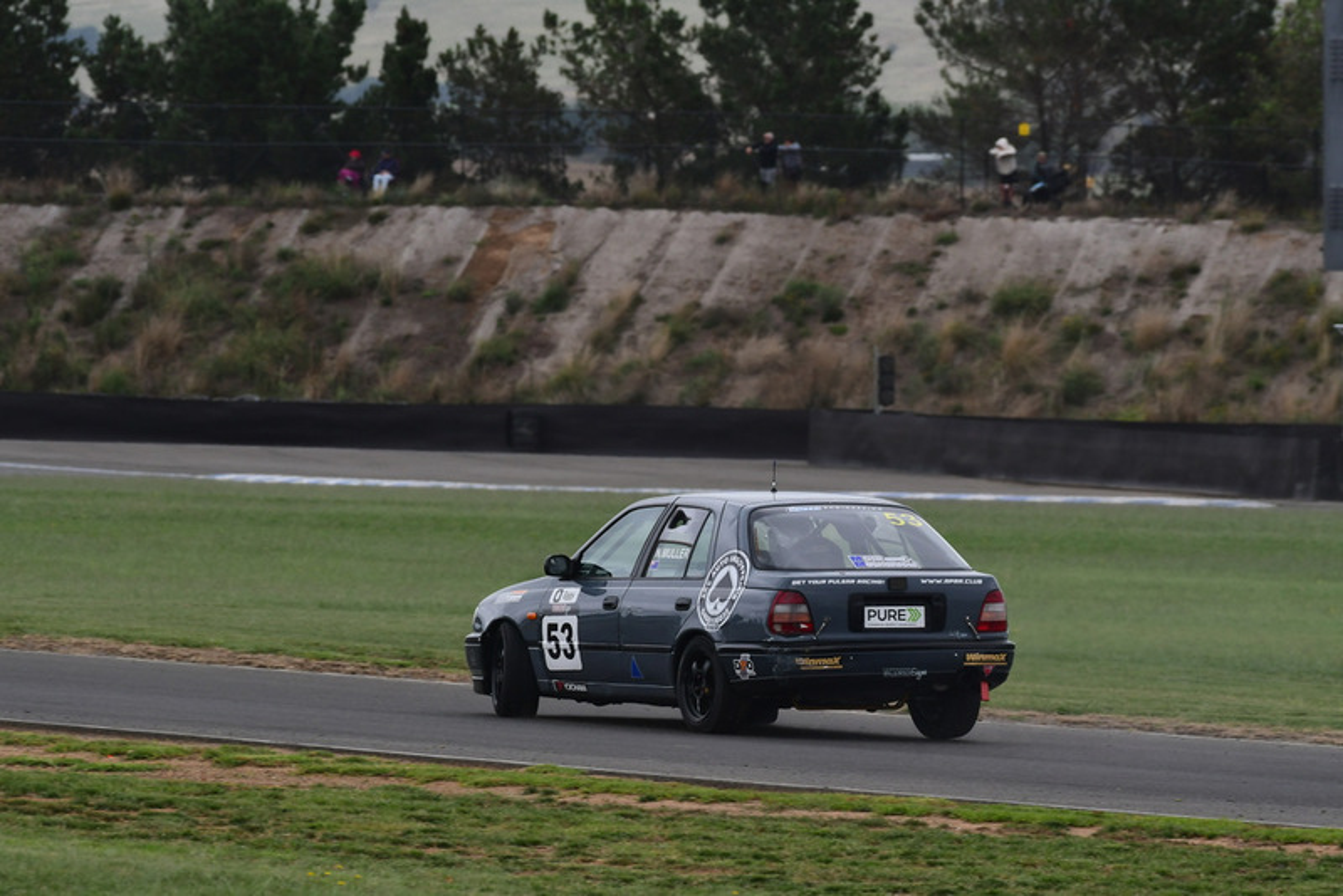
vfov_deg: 3.0
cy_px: 448
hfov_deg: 4.4
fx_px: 17352
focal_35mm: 465
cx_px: 672
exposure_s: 1/640
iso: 500
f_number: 10
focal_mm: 310
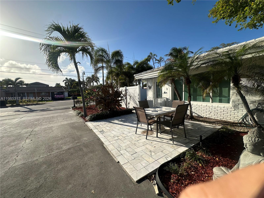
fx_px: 107
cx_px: 132
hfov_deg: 102.1
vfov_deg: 85.7
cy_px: 99
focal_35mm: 14
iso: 40
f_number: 2.2
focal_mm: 2.22
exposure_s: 1/1984
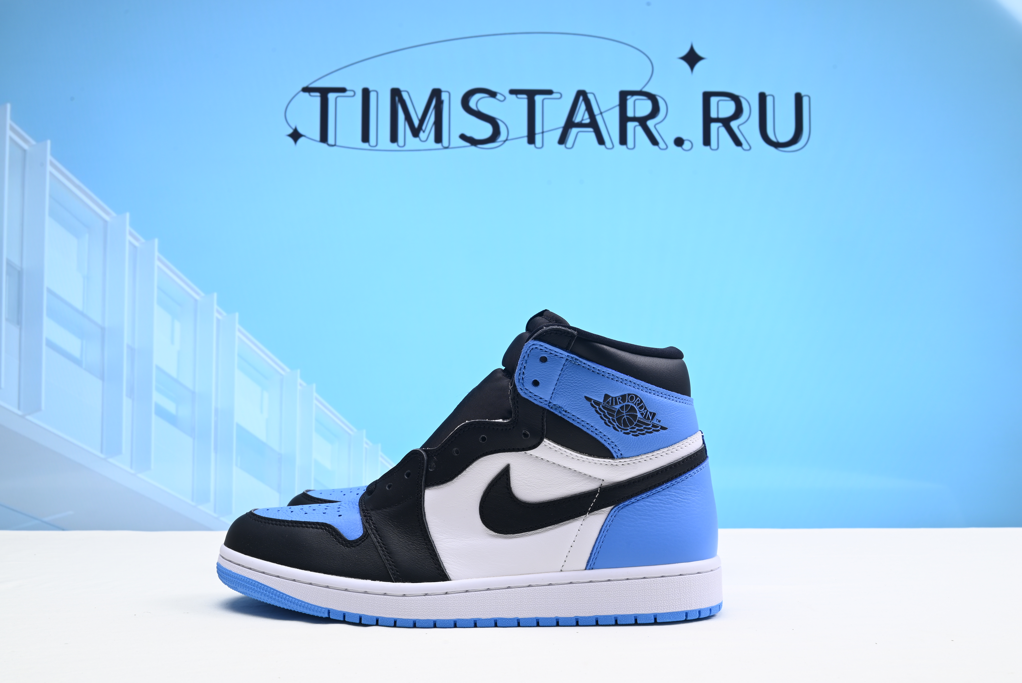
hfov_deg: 49.5
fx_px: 1108
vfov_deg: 34.2
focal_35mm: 39
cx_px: 511
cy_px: 342
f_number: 16
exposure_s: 1/2
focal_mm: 39
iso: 100
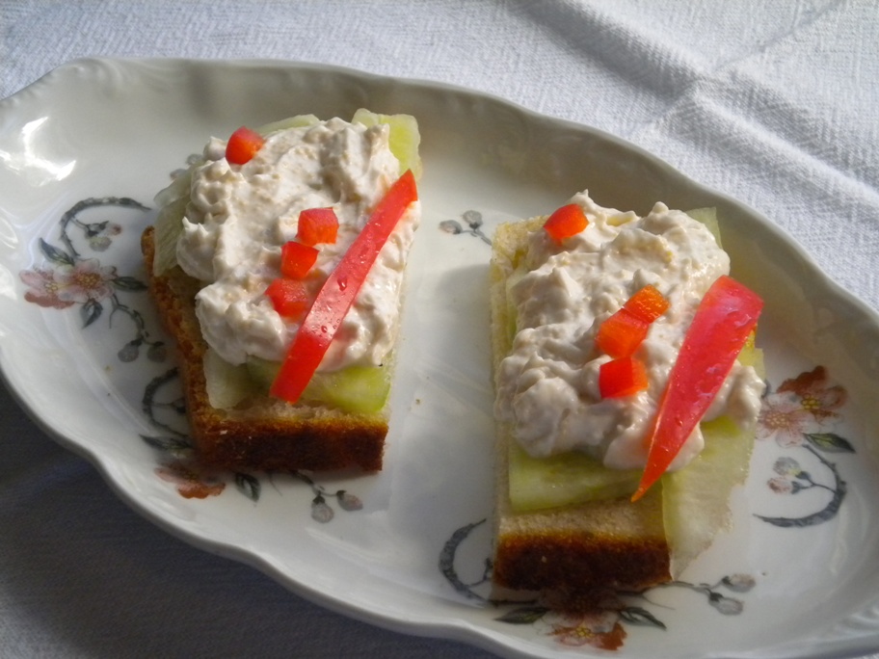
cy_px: 330
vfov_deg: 21.6
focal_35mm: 68
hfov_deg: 28.6
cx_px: 440
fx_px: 1727
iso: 400
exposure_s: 1/63.8
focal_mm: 12.3
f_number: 4.6
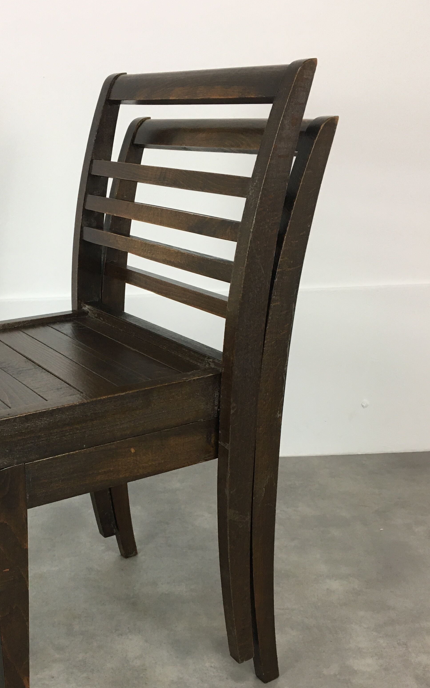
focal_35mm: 40
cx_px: 105
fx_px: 750
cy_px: 422
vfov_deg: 48.9
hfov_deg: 31.4
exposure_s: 1/33
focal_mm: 4.15
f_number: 2.2
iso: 64
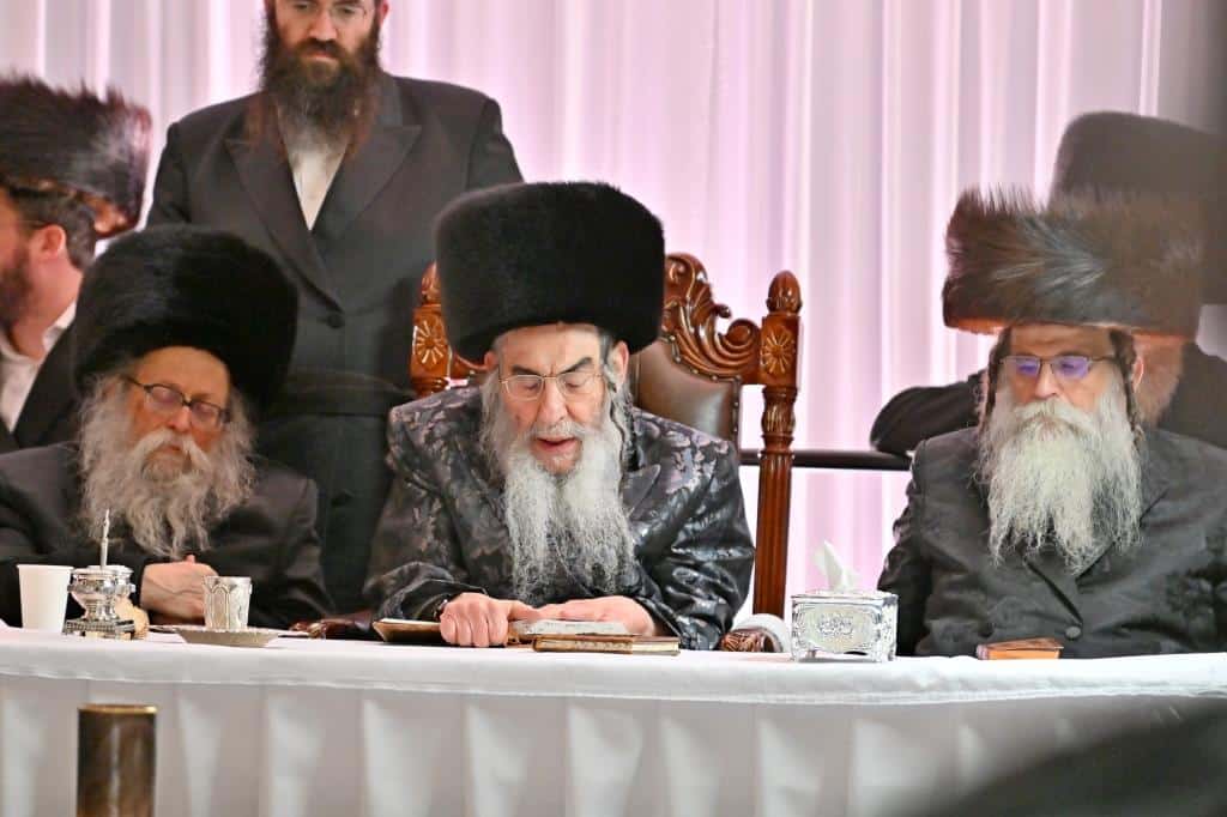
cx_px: 614
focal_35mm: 300
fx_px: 10221
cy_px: 408
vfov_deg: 4.6
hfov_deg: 6.9
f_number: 2.8
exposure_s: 1/160
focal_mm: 200
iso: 1250
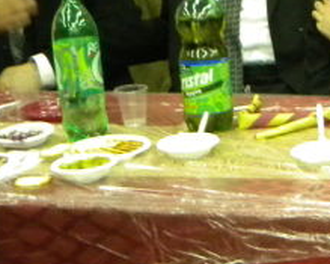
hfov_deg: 12.3
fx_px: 1250
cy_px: 202
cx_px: 762
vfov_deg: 12.0
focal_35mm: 128
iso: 400
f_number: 3.5
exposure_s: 1/26
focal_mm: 5
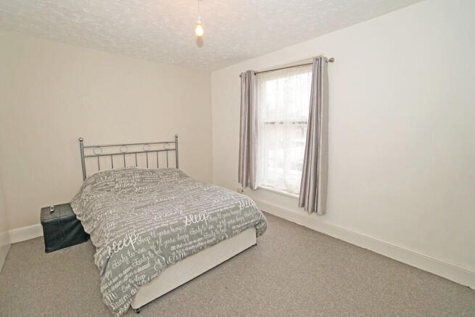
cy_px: 158
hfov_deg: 100.4
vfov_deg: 77.4
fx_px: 198
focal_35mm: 15
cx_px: 238
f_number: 4
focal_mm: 10
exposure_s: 1/160
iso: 400
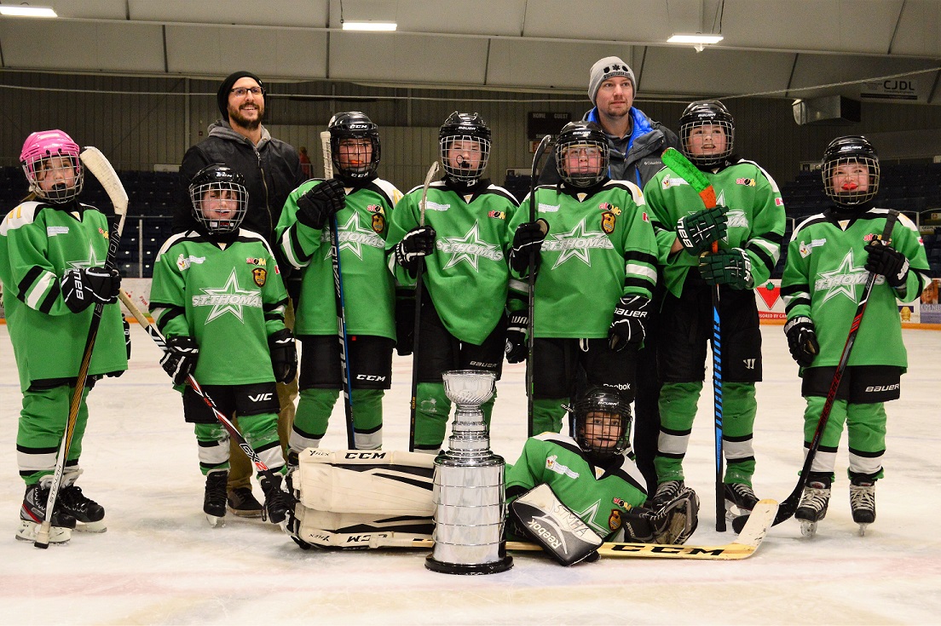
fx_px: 1019
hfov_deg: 49.6
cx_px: 470
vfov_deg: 34.2
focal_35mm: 39
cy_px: 313
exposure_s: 1/125
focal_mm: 26
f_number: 6.3
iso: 1000
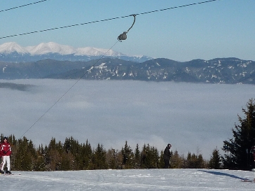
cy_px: 108
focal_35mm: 121
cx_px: 48
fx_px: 891
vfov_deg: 12.2
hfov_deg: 16.2
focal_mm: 7
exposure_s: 1/800
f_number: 7.1
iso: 100
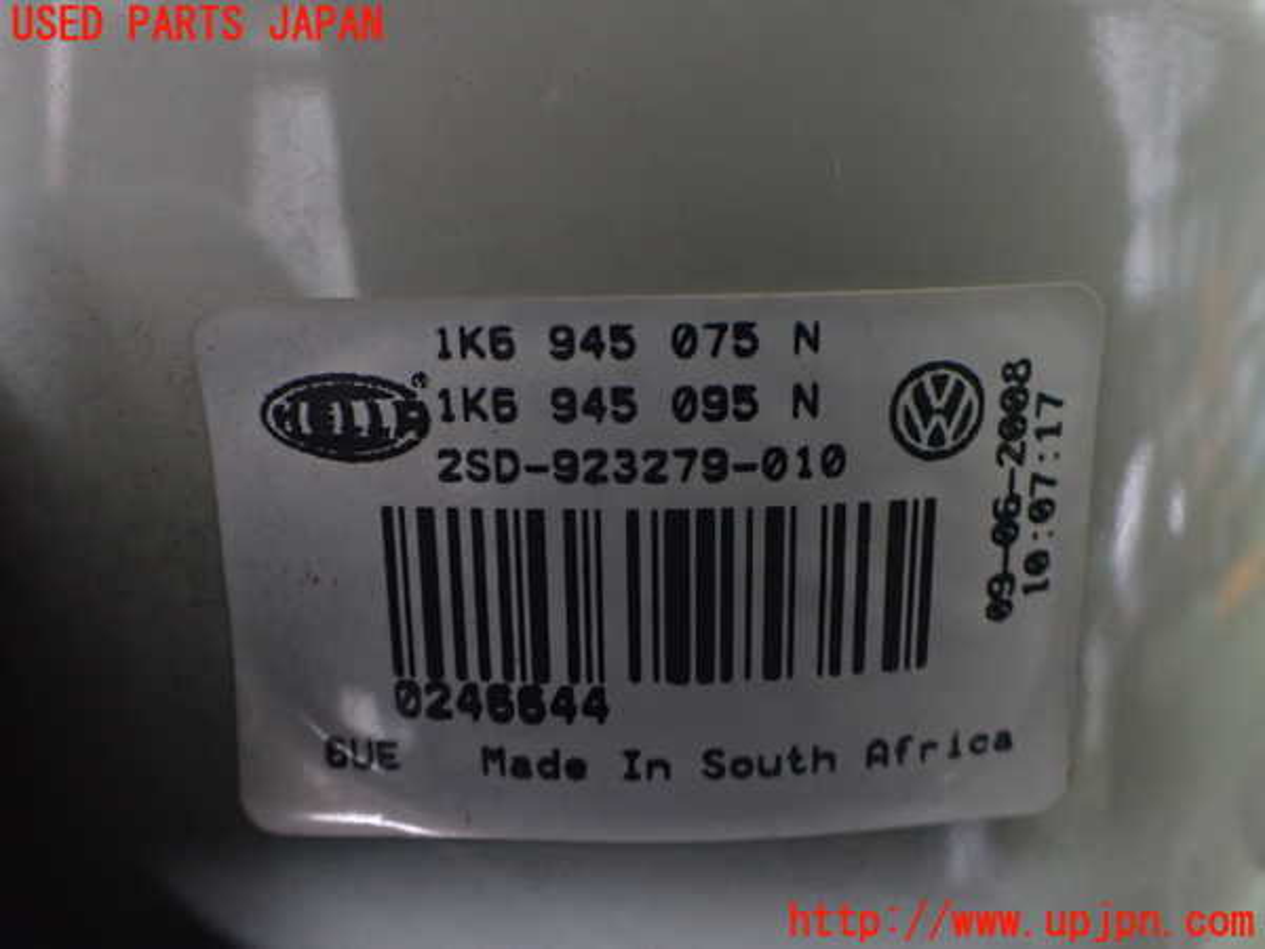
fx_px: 1096
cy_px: 474
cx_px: 632
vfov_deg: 46.8
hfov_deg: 60.0
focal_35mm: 30
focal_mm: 5.4
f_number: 2.3
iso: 500
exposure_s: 1/125
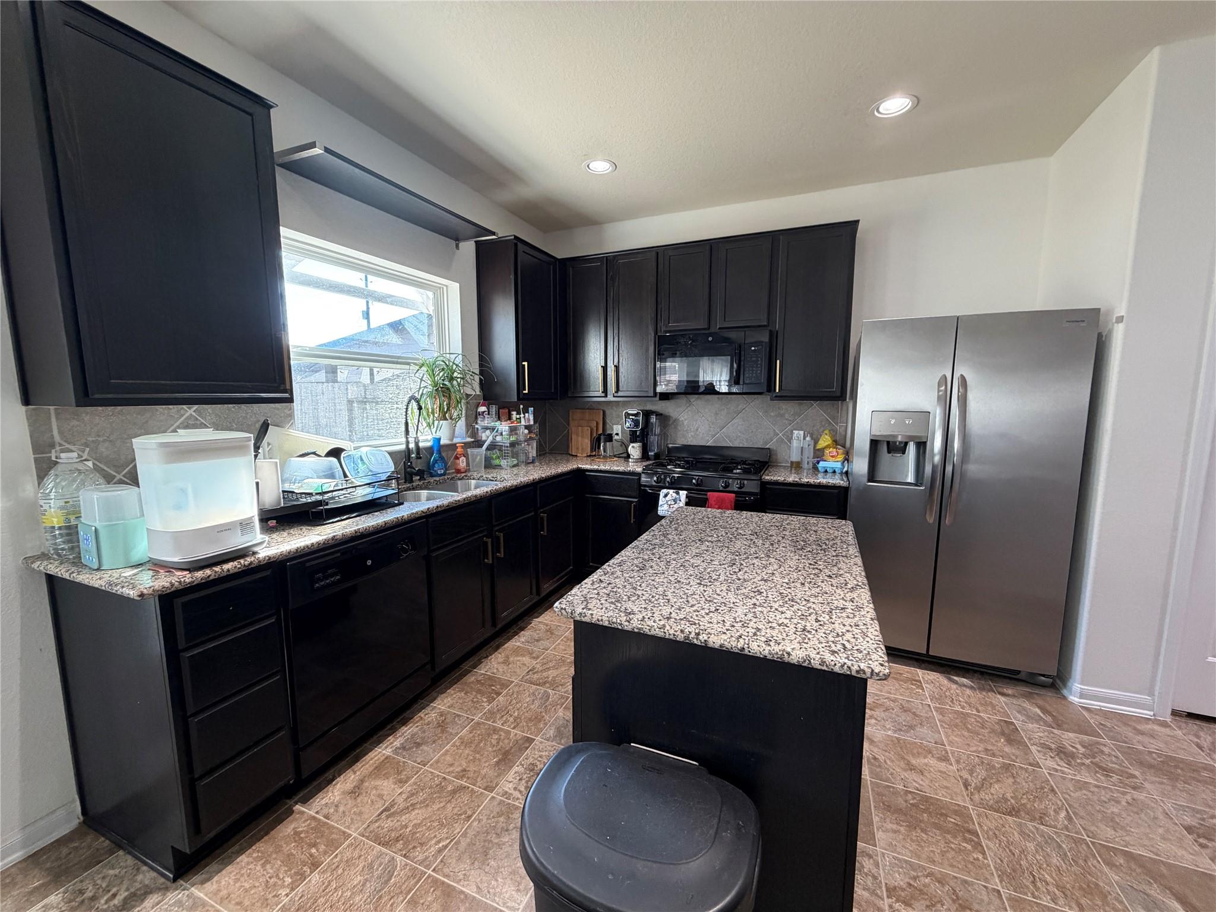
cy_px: 456
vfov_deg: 85.7
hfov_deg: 102.1
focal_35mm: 14
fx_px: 492
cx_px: 608
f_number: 2.2
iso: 250
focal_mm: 2.22
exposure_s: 1/120
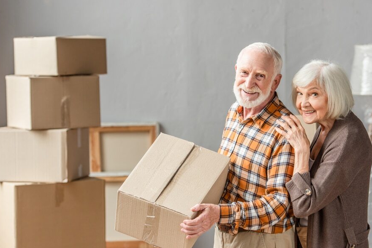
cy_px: 127
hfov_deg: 17.2
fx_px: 1231
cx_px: 205
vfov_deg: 11.5
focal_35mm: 119
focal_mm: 105
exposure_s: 1/160
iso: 400
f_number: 4
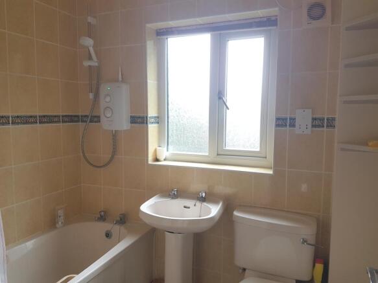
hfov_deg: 67.3
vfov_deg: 53.0
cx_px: 189
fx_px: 284
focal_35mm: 26
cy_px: 142
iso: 80
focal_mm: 4.2
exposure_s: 1/50
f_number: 1.7
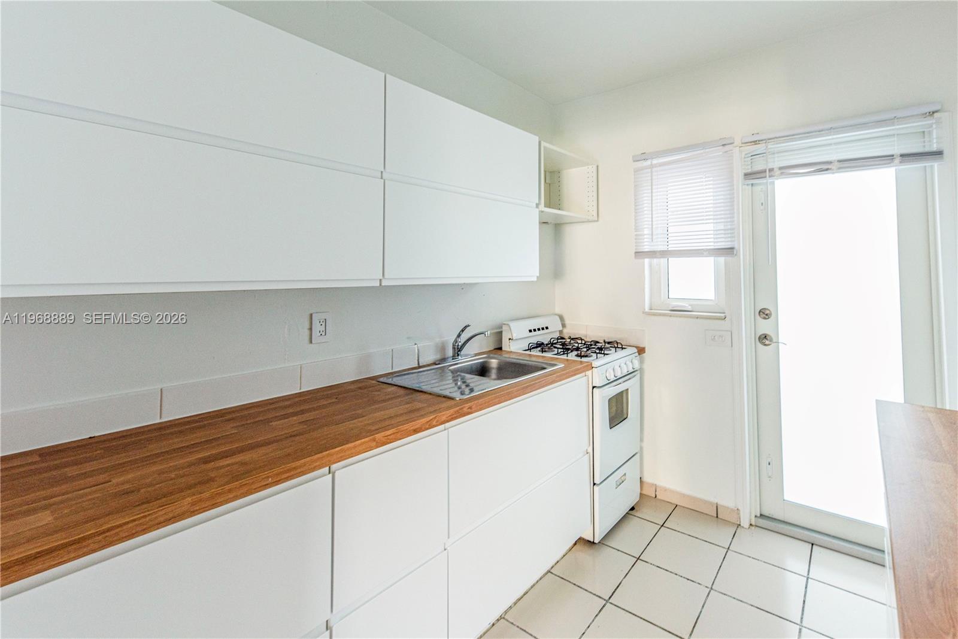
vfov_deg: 81.2
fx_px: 373
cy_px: 320
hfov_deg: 104.2
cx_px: 479
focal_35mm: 14
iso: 280
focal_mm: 14
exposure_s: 1/15
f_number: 8
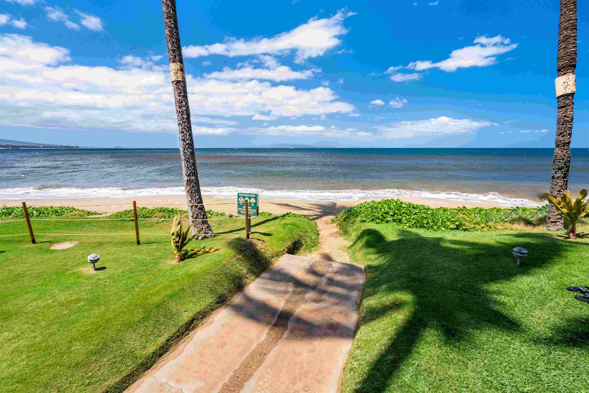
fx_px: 262
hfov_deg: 96.7
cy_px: 196
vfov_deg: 73.7
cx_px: 294
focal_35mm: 16
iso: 200
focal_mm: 16
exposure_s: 1/200
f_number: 11
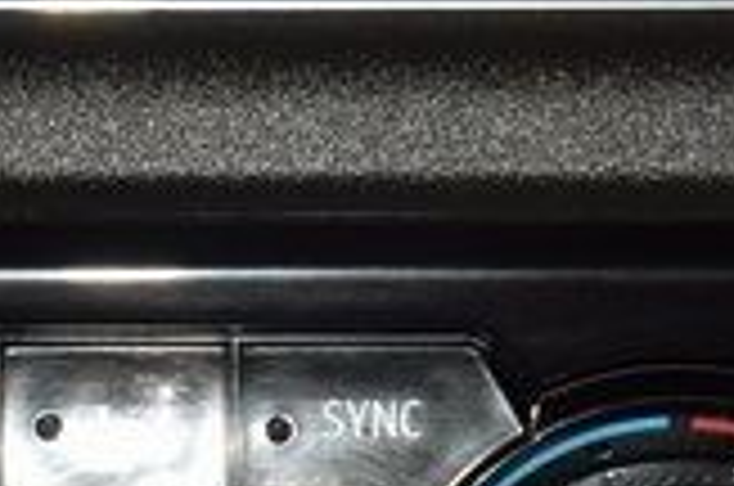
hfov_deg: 5.6
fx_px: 7448
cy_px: 830
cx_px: -149
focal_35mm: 366
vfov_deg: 3.7
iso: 100
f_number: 8
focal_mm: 62
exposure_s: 1/125
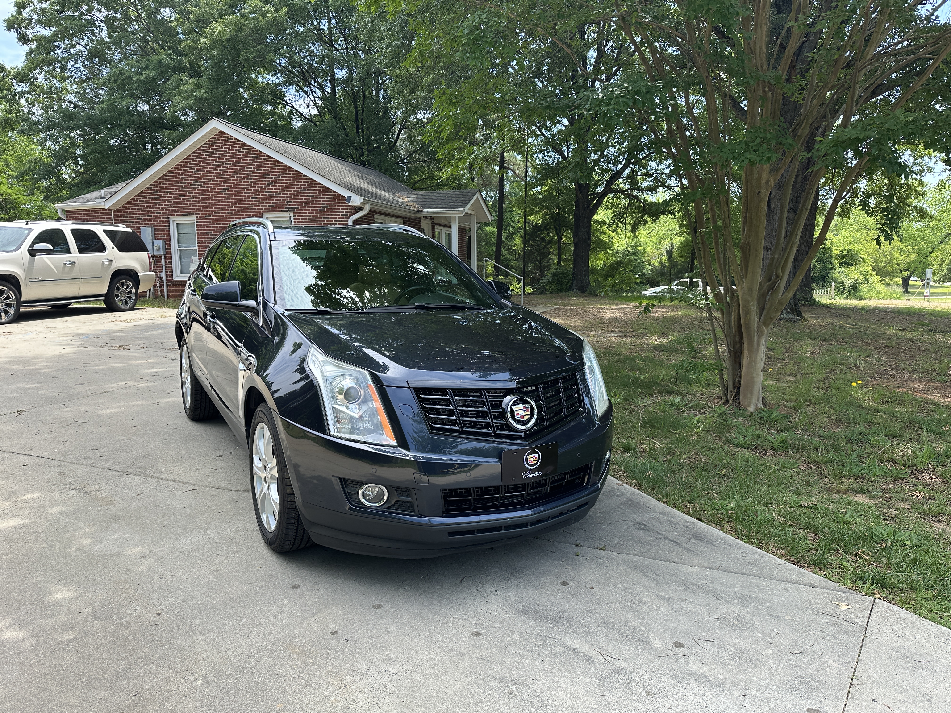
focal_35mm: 24
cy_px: 356
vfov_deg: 56.8
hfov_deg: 71.6
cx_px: 476
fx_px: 659
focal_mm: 6.86
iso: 80
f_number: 1.78
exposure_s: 1/1029
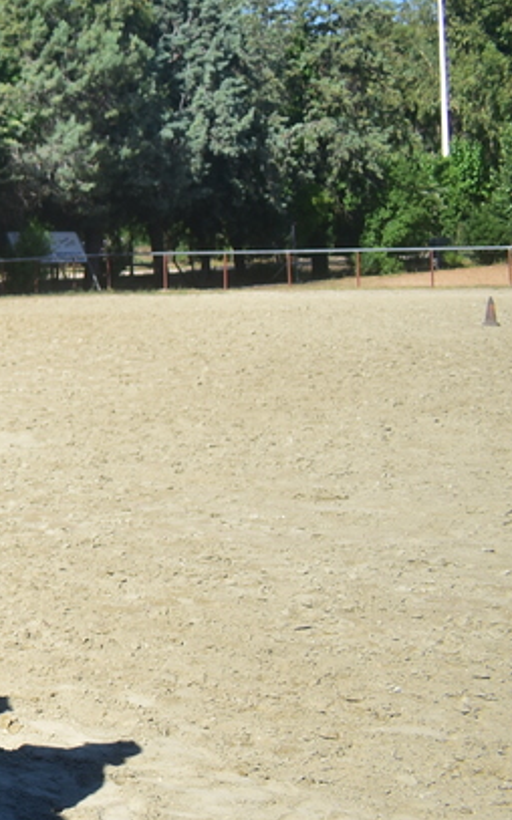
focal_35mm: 76
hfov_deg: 14.2
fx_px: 1699
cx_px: -530
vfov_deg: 27.1
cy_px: 310
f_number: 3.5
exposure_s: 1/800
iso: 100
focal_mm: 18
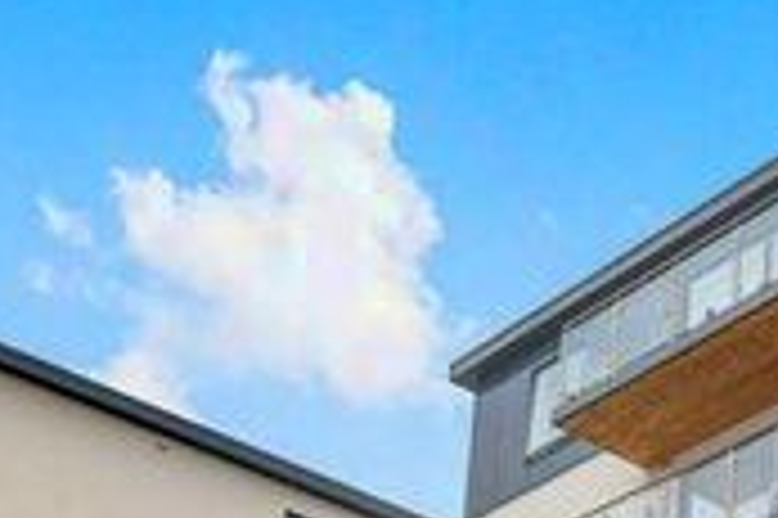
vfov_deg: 17.1
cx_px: 872
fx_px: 1576
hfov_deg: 25.5
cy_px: 741
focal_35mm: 73
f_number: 13
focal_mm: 18
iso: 1000
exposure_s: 1/60
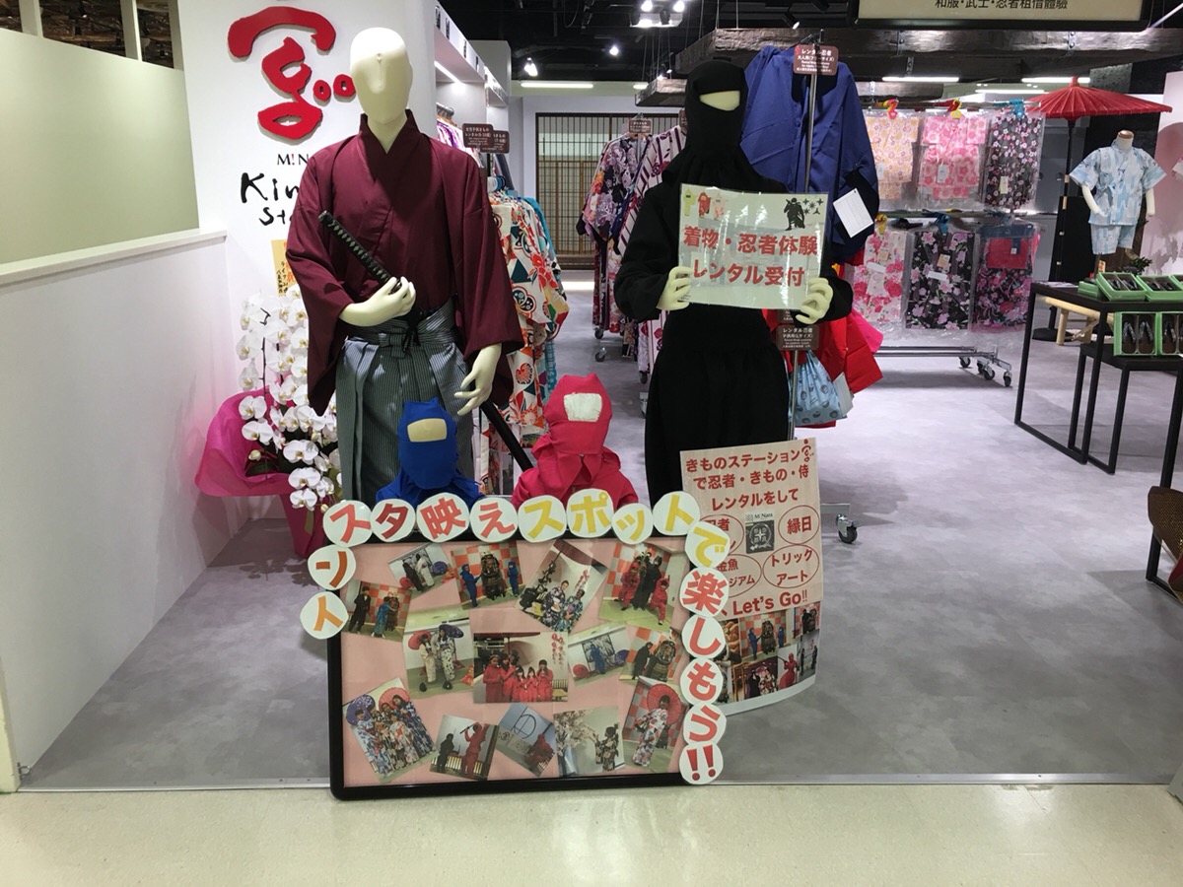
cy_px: 444
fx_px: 991
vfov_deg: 48.2
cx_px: 592
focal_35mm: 29
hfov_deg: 61.7
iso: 32
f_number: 2.2
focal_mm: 4.15
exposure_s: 1/40
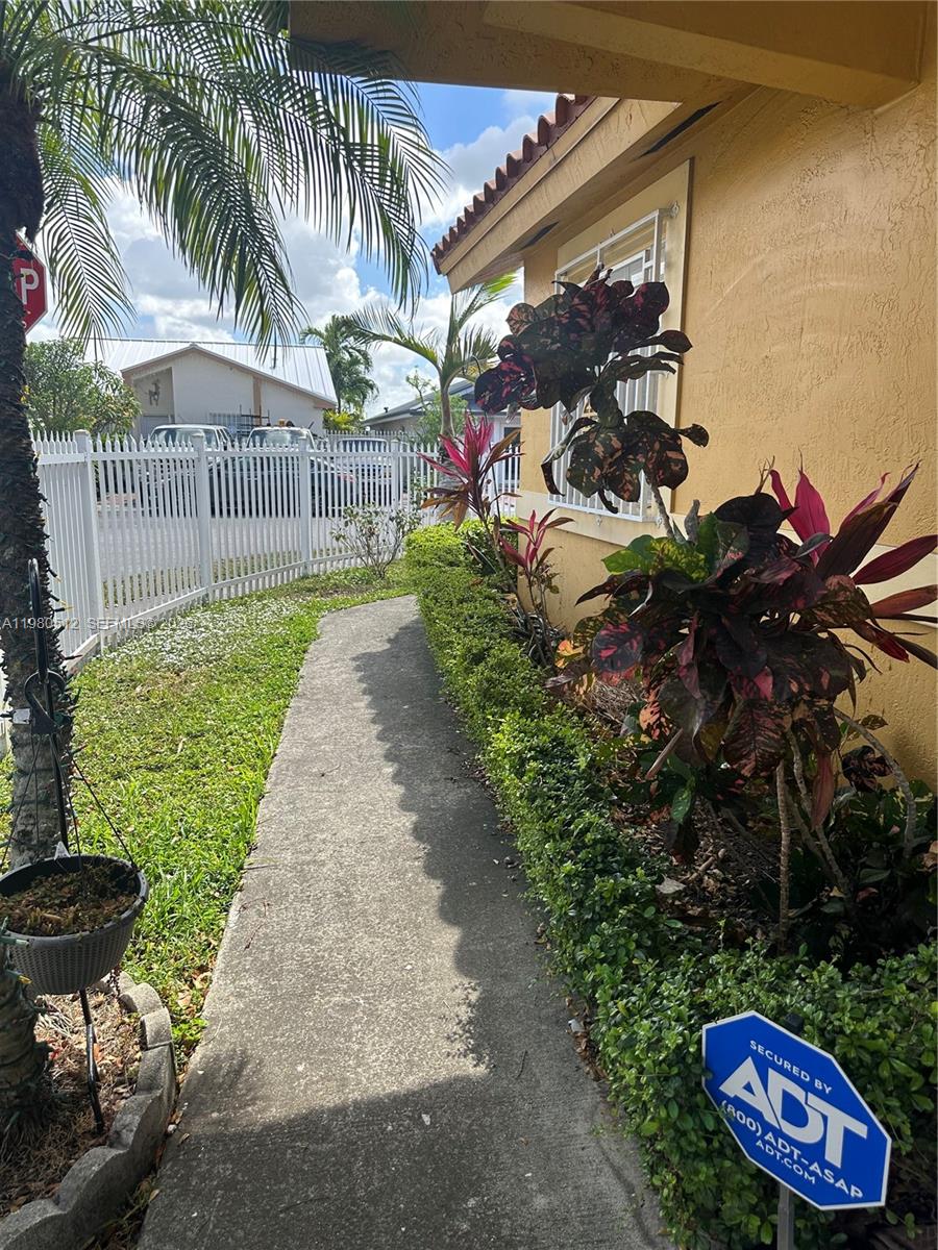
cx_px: 469
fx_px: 867
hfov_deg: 56.8
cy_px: 625
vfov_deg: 71.6
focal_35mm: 24
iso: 80
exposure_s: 1/1393
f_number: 1.78
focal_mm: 6.86
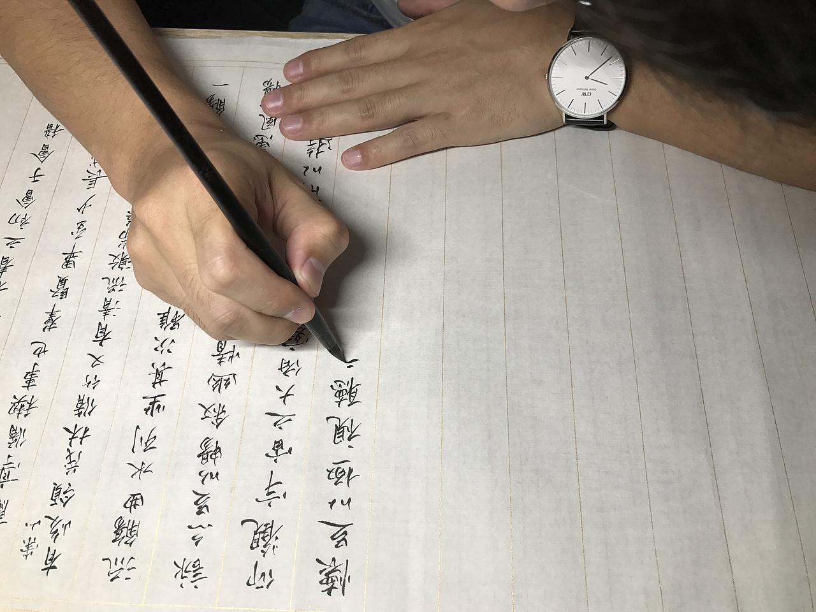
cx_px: 408
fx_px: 660
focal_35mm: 28
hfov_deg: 63.4
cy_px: 306
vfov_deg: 49.7
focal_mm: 3.99
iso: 25
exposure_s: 1/31
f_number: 1.8
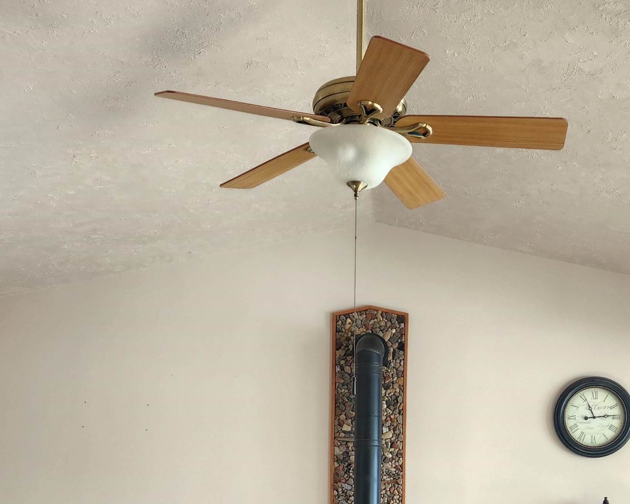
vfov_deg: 28.3
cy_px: 513
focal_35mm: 50
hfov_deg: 37.3
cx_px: 350
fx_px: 932
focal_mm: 5.4
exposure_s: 1/120
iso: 160
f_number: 1.8
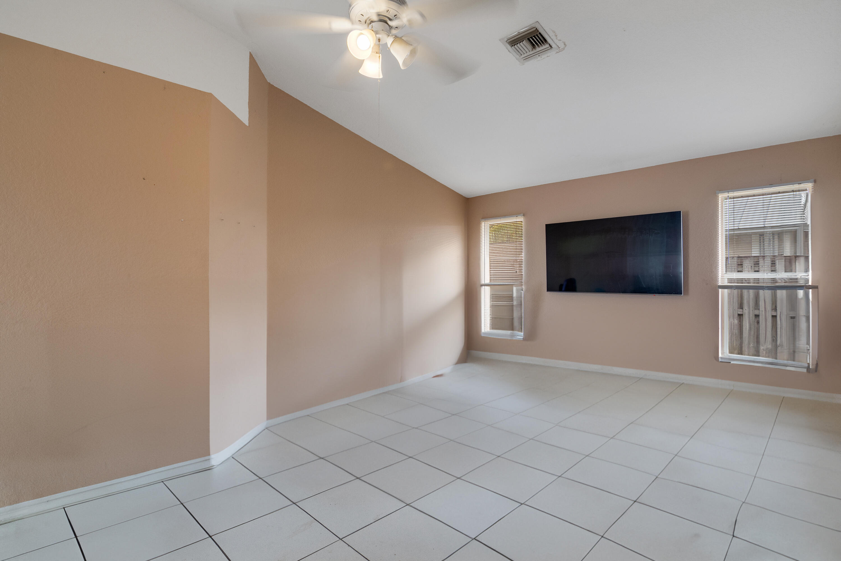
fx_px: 561
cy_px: 280
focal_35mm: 24
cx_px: 420
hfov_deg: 73.7
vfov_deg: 53.1
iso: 320
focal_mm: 16
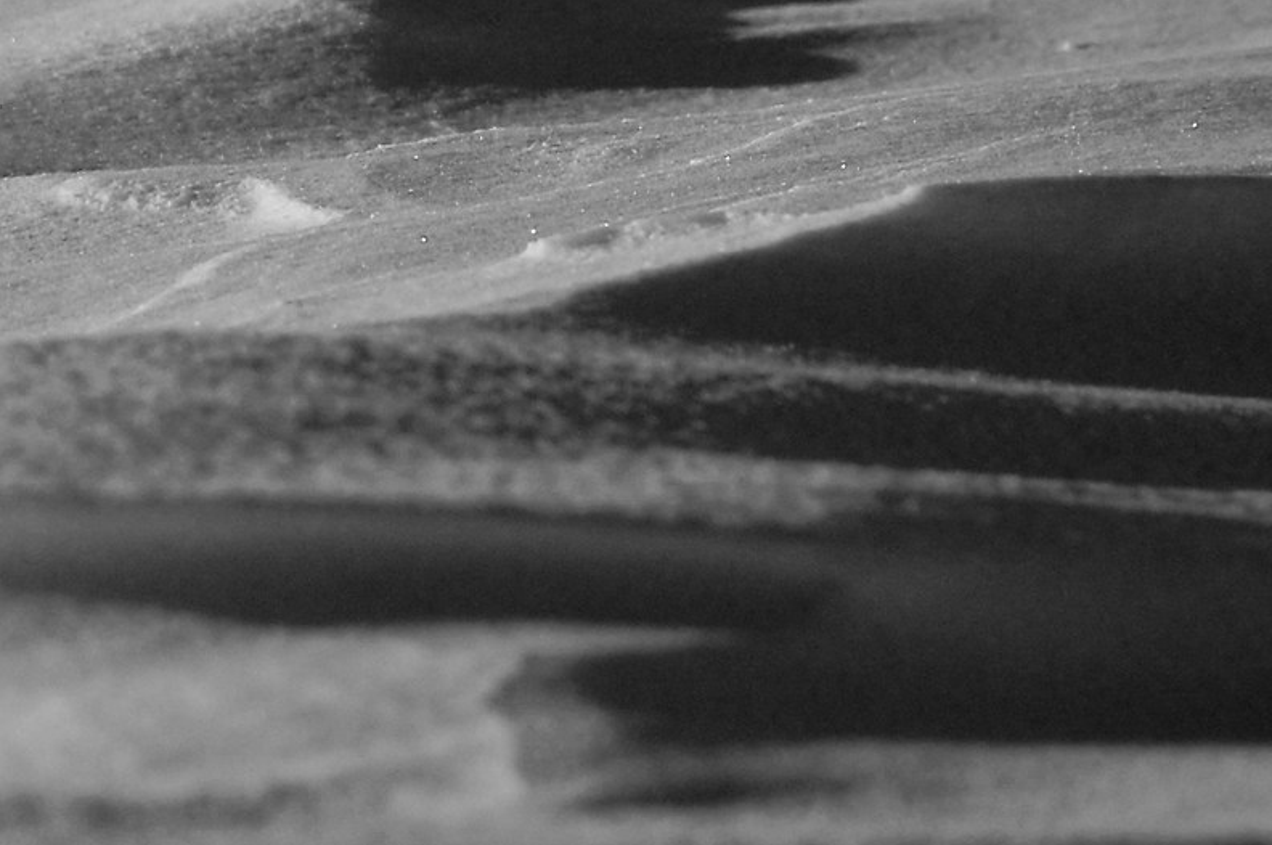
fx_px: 21651
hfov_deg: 3.4
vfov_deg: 2.2
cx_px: 128
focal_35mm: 614
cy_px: 415
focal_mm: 135
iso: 400
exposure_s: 1/4000
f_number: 7.1
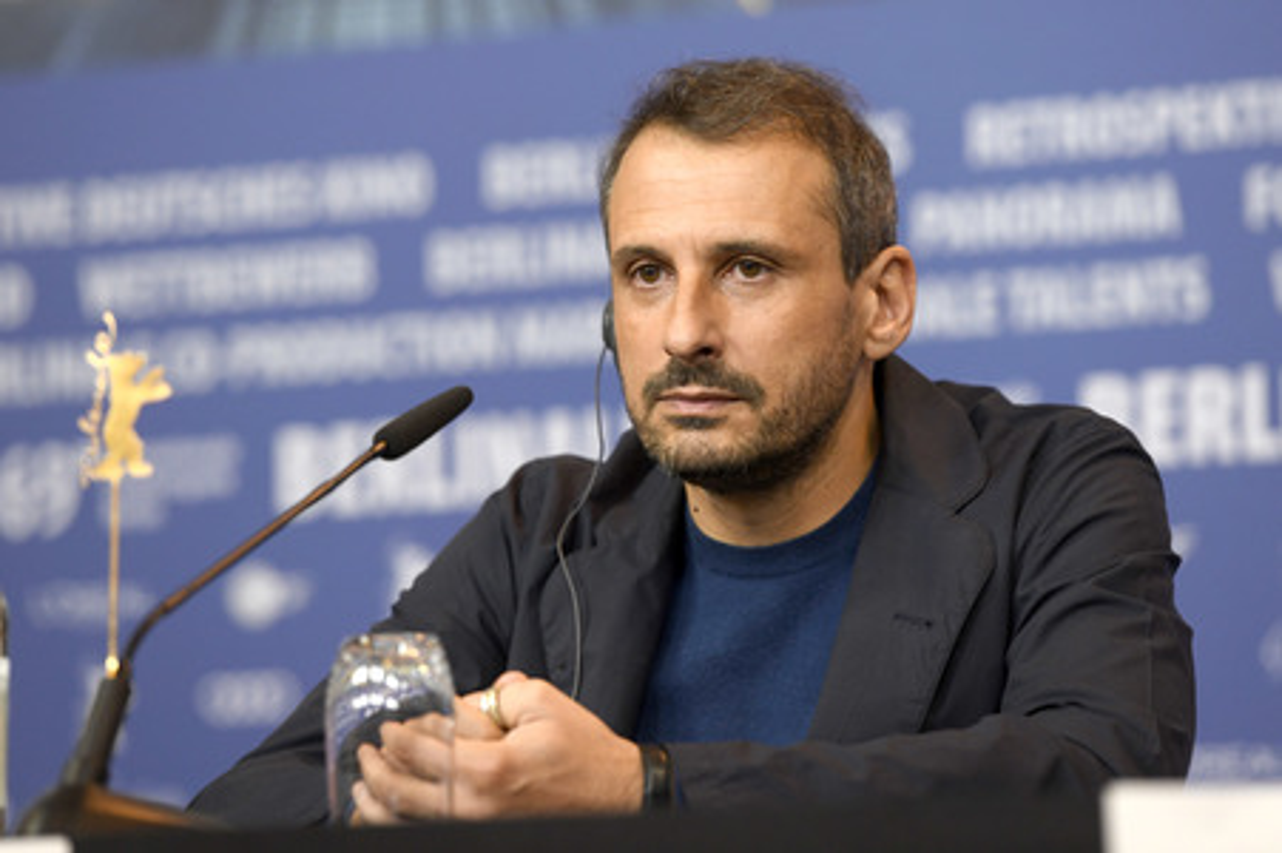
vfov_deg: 8.1
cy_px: 426
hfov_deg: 12.1
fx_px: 6049
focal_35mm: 170
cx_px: 641
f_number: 3.5
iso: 1250
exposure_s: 1/320
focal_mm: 170
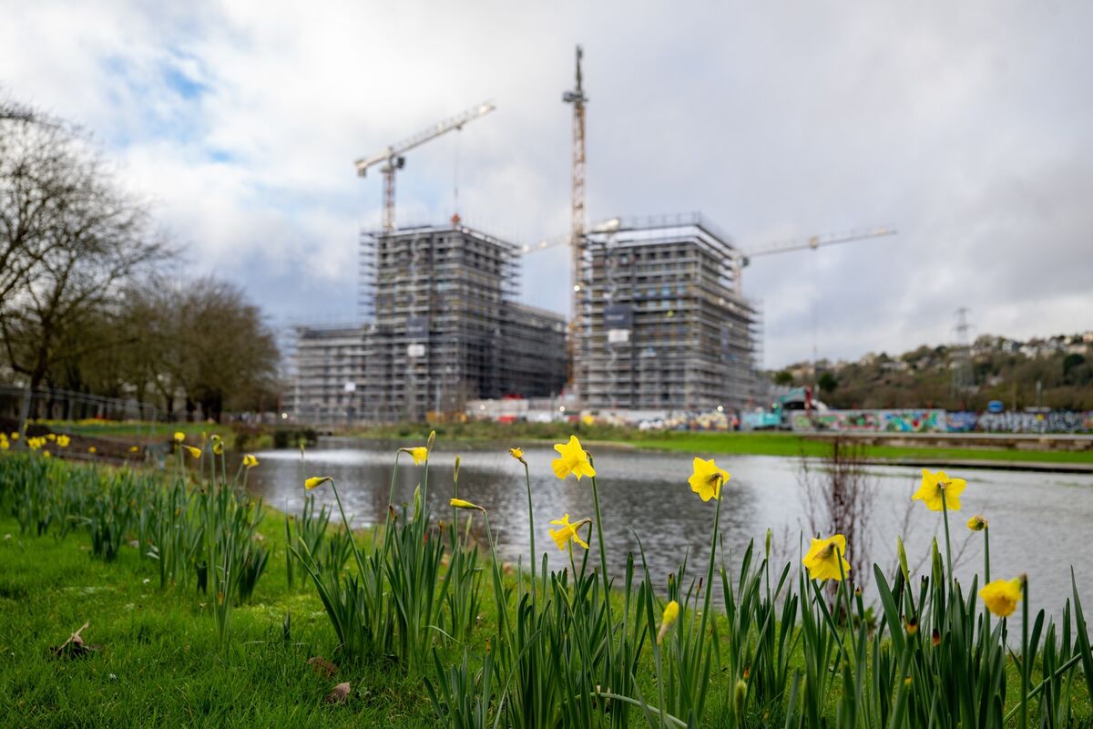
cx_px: 546
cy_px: 364
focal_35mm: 30
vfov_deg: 43.6
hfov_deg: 61.9
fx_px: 911
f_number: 4
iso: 125
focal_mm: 30
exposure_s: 1/320
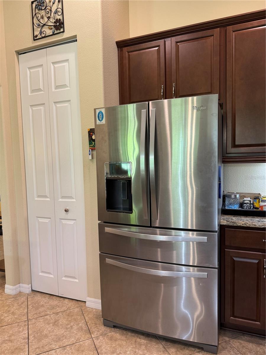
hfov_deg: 56.8
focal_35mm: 24
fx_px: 246
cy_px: 178
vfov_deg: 71.6
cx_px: 133
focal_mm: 6.76
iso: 160
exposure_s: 1/60
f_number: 1.78
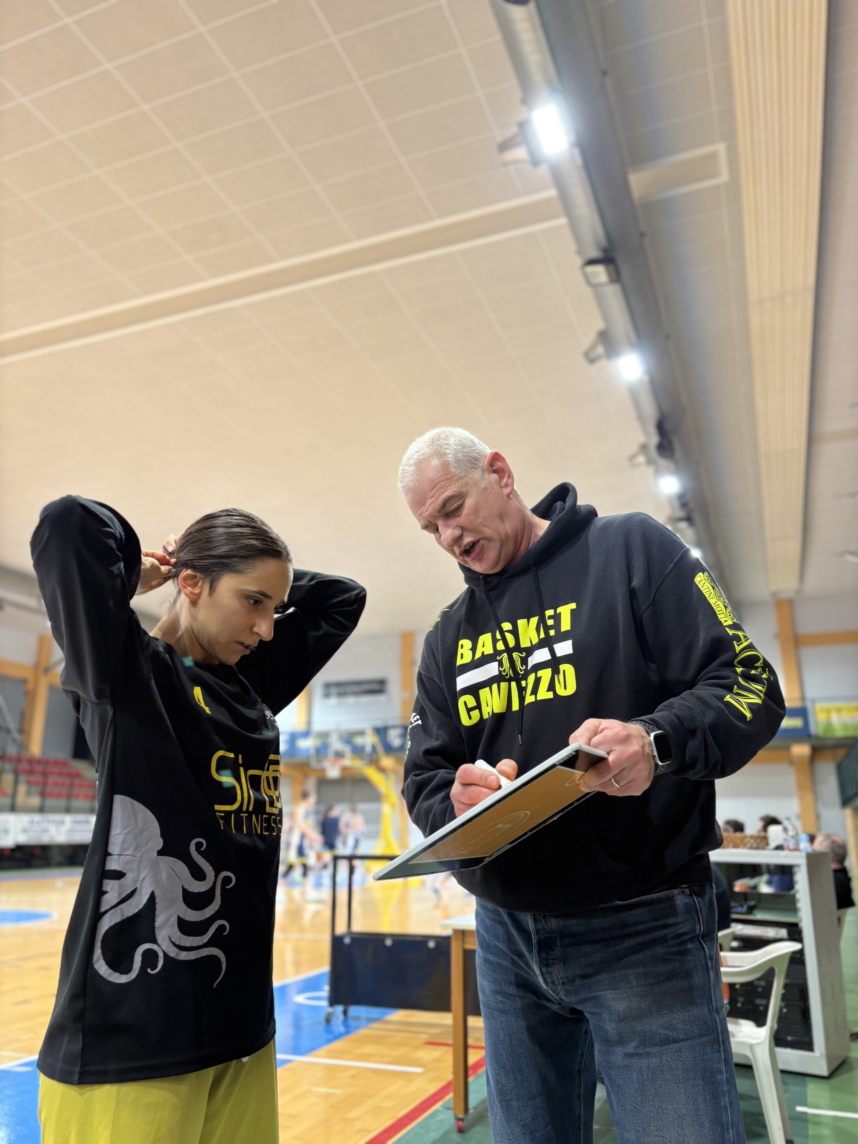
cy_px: 572
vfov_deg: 67.3
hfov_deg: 53.1
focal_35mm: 26
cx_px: 429
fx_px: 859
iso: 100
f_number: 1.6
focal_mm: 5.96
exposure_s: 1/50
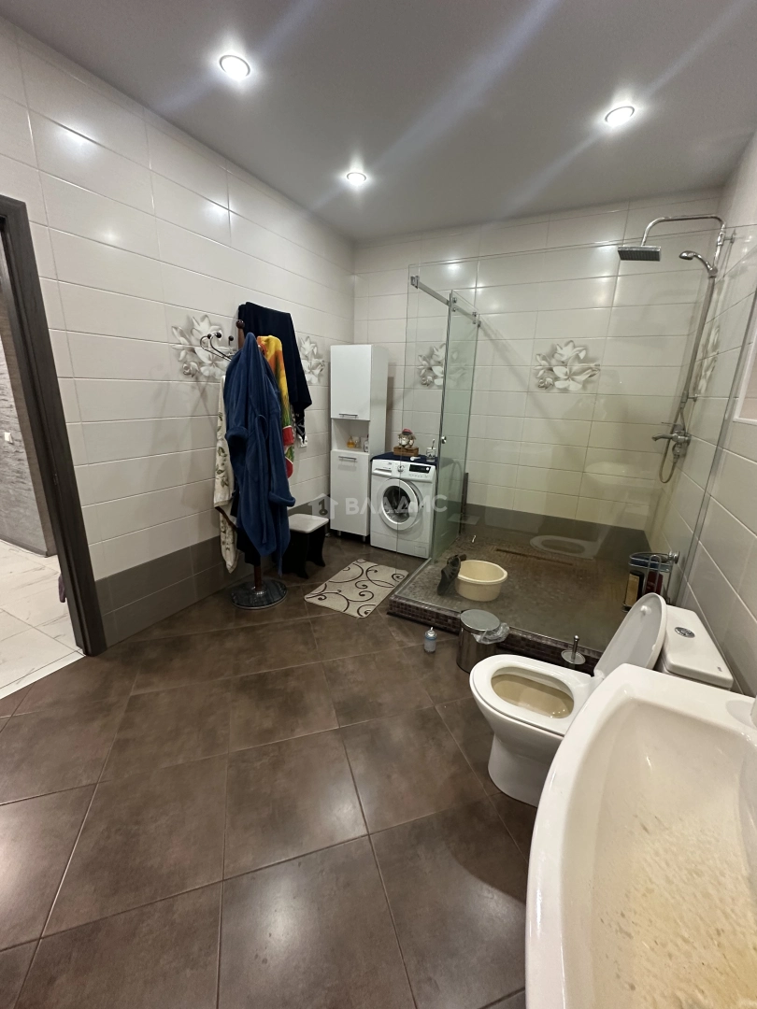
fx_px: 408
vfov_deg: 102.1
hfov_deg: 85.7
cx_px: 378
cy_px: 504
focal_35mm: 14
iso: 320
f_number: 2.2
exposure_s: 1/50
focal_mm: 2.22
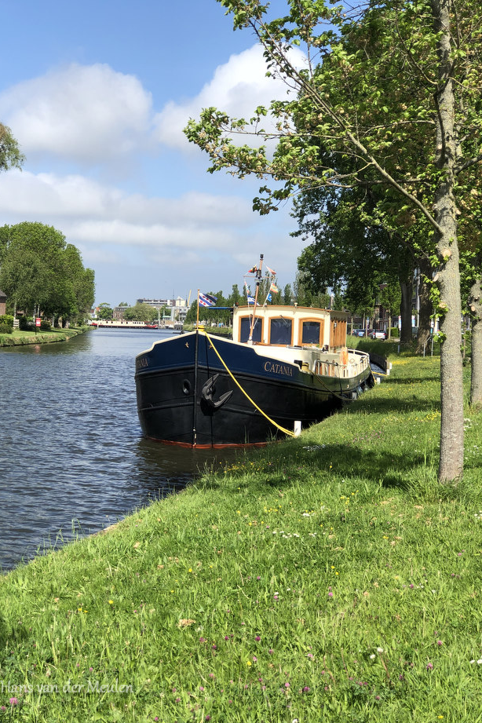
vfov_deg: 33.4
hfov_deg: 22.6
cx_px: 214
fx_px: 1205
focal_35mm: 60
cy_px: 360
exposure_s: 1/727
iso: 20
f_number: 2.8
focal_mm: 6.6
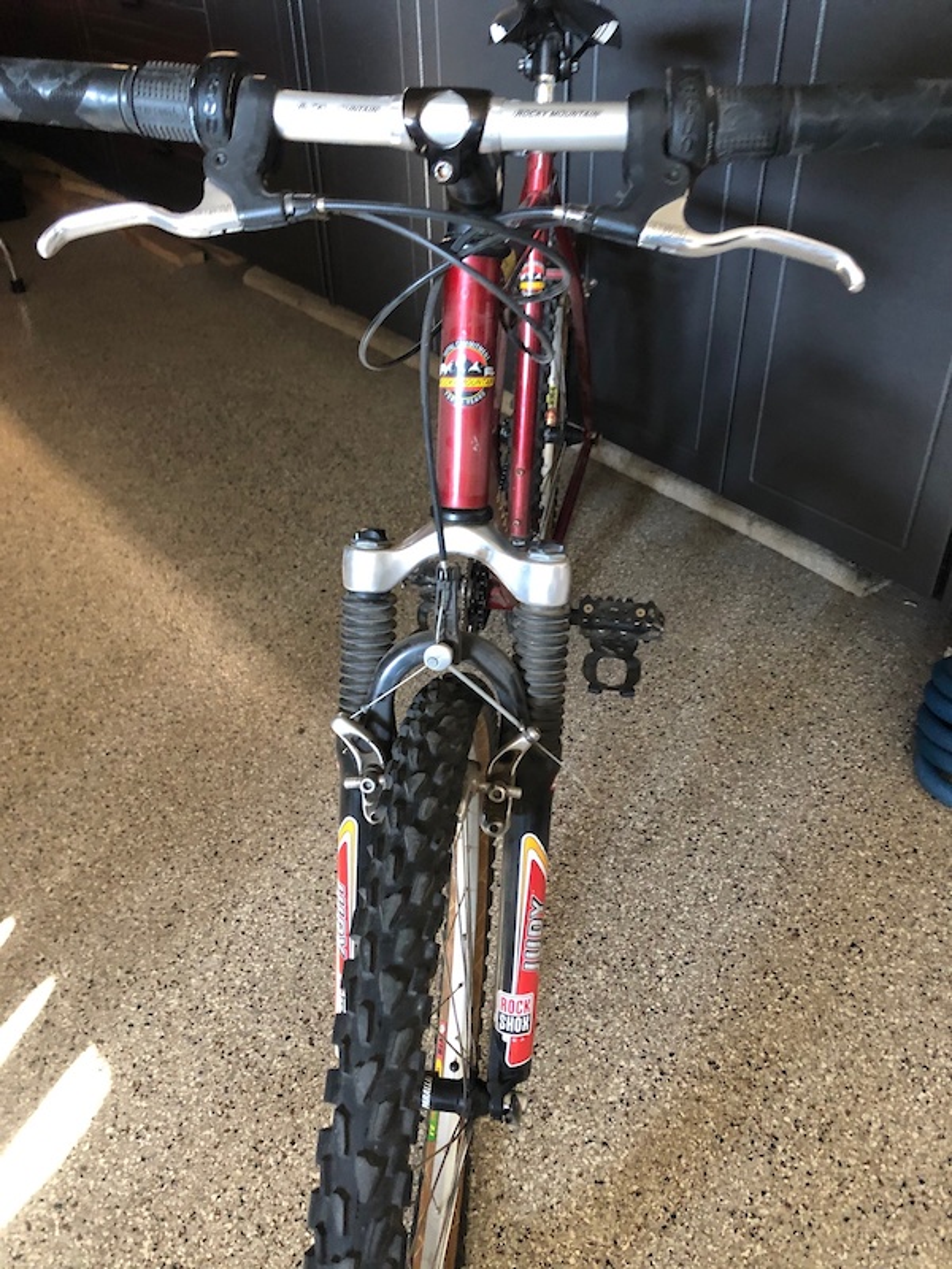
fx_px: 1027
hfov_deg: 49.7
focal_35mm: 28
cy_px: 634
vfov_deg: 63.4
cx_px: 476
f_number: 1.8
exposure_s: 1/7
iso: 80
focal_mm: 3.99
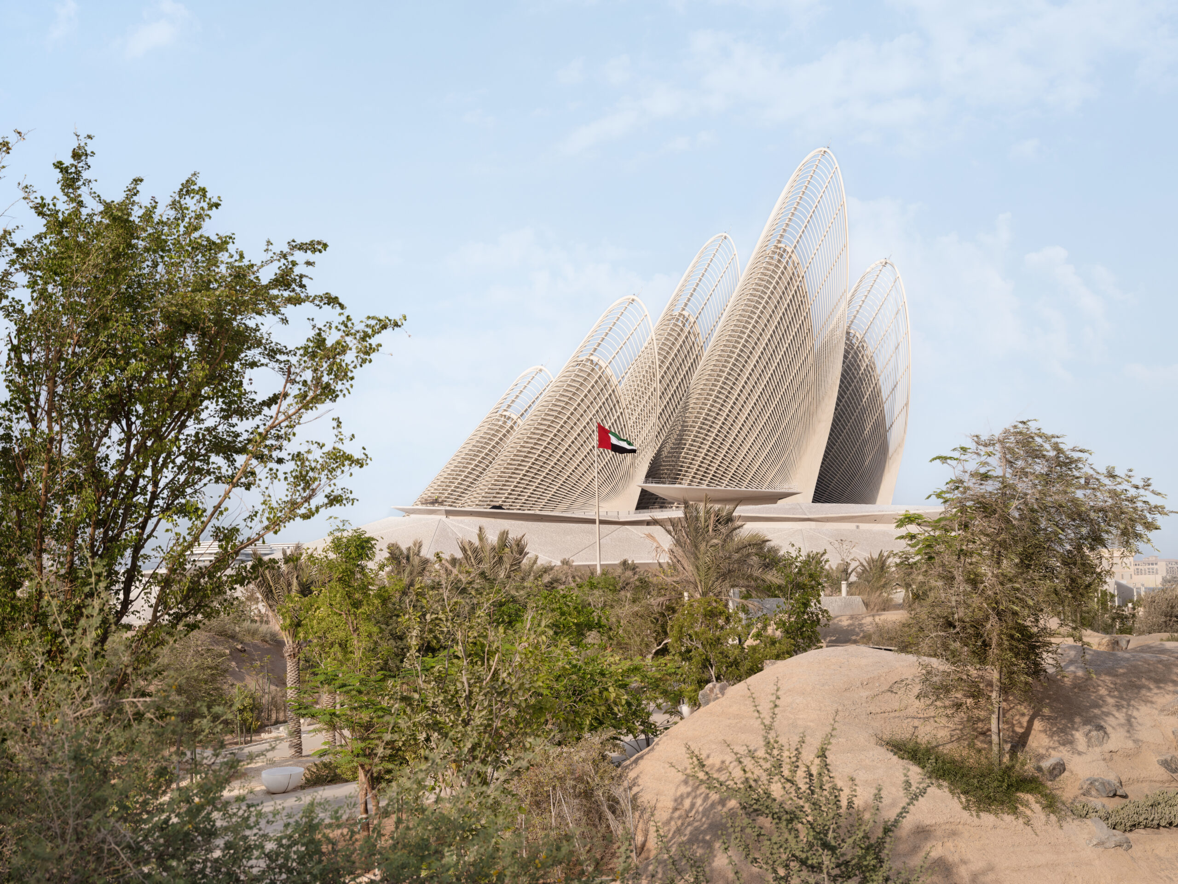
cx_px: 589
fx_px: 1702
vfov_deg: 29.1
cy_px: 442
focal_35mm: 50
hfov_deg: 38.2
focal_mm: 62.9
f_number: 11
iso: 100
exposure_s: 1/200
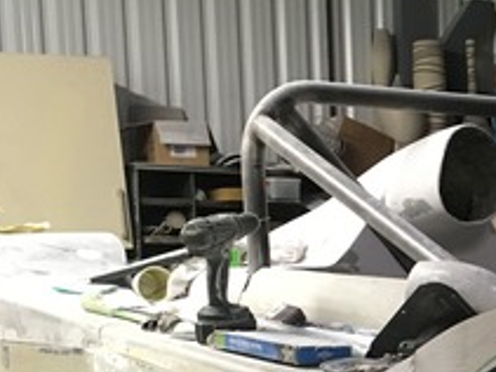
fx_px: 1260
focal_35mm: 88
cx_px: 569
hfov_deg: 21.0
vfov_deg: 16.0
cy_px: 466
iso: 200
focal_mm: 4.15
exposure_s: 1/33
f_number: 2.2
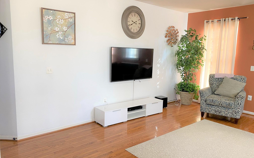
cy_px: 80
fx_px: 194
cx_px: 129
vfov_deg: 44.5
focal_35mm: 28
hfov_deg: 66.5
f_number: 1.8
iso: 160
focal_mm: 4.25
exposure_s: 1/60
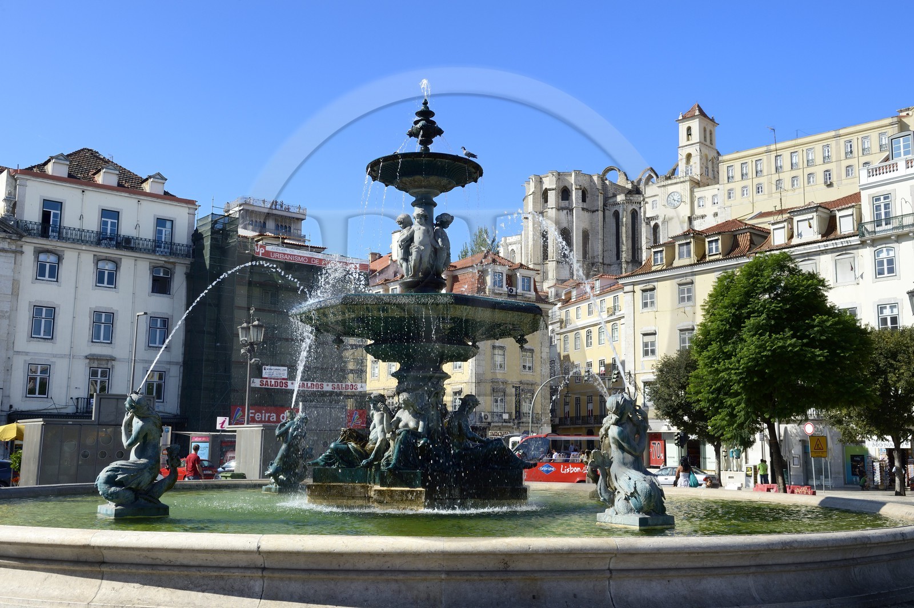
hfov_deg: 53.2
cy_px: 304
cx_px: 457
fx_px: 913
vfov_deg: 36.8
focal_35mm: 36
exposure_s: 1/200
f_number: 13
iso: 200
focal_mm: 36
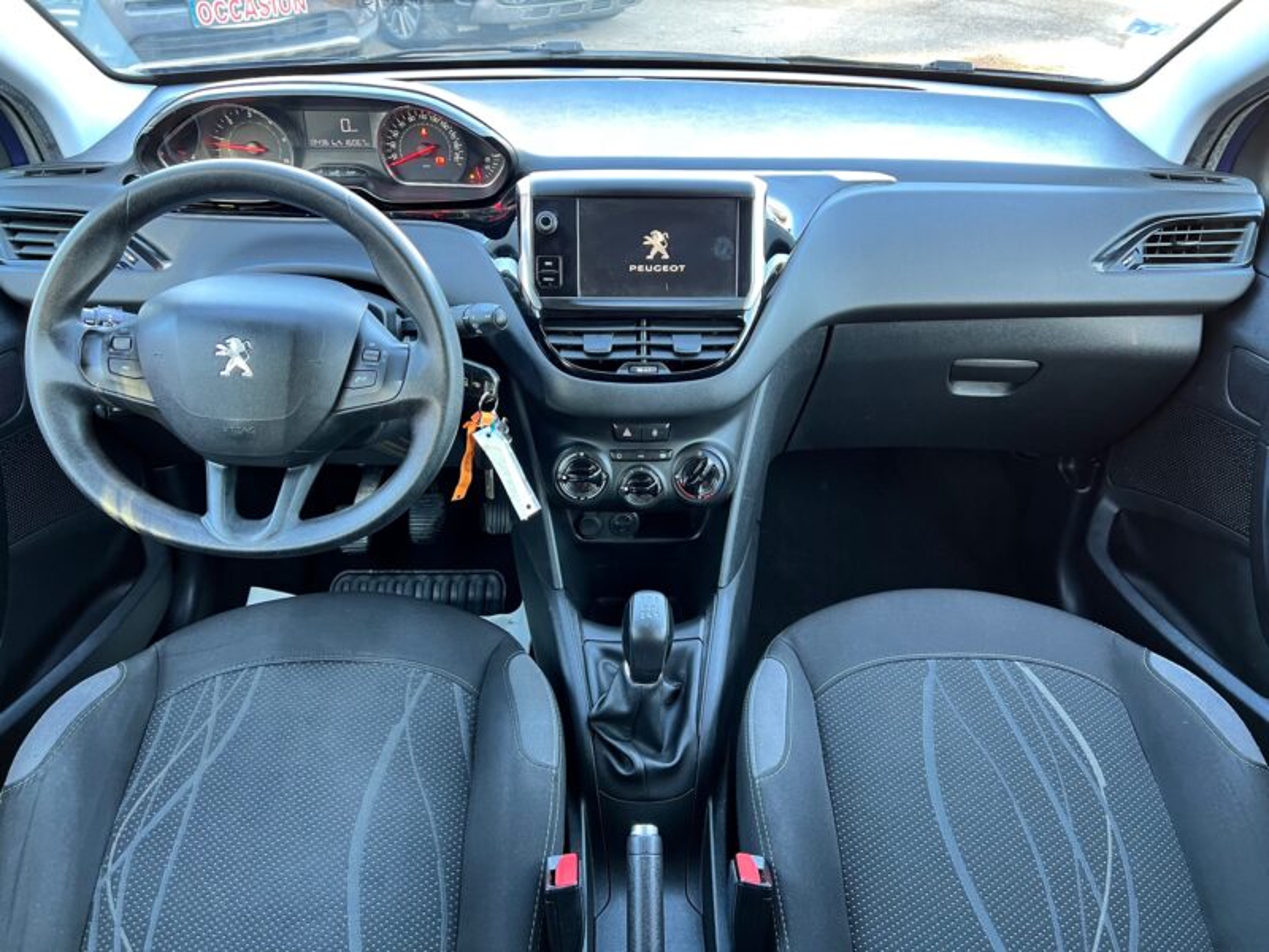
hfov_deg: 67.3
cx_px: 634
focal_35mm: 26
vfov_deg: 53.1
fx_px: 953
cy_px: 476
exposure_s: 1/60
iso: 160
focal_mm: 5.7
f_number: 1.5
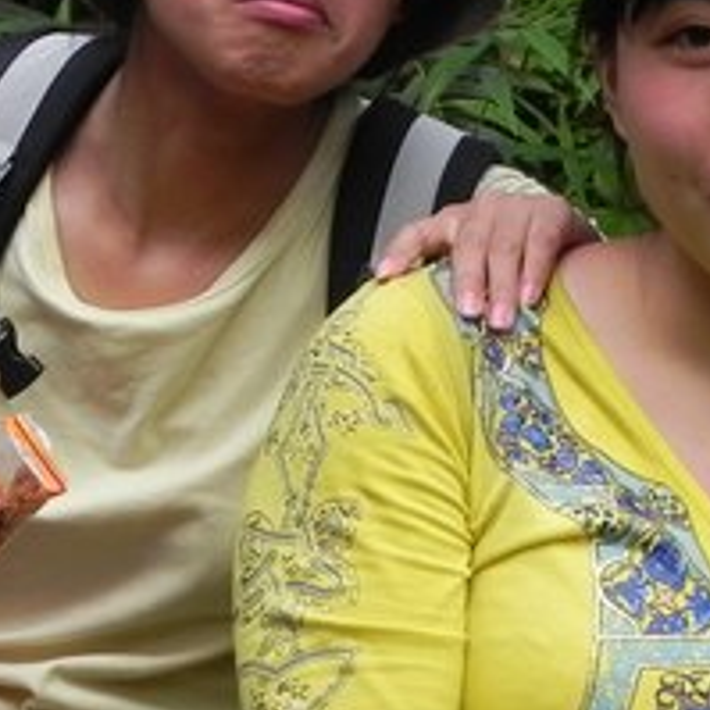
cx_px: 549
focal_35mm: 233
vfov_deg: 7.5
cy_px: 198
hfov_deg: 7.5
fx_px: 5407
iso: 160
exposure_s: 1/235
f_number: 5.6
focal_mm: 13.4
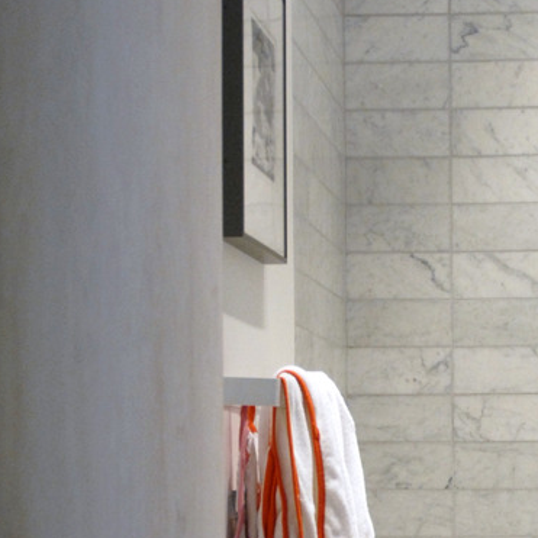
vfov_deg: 17.1
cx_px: 490
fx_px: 1764
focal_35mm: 100
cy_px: 498
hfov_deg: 17.1
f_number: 3.8
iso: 640
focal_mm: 25
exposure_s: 1/50
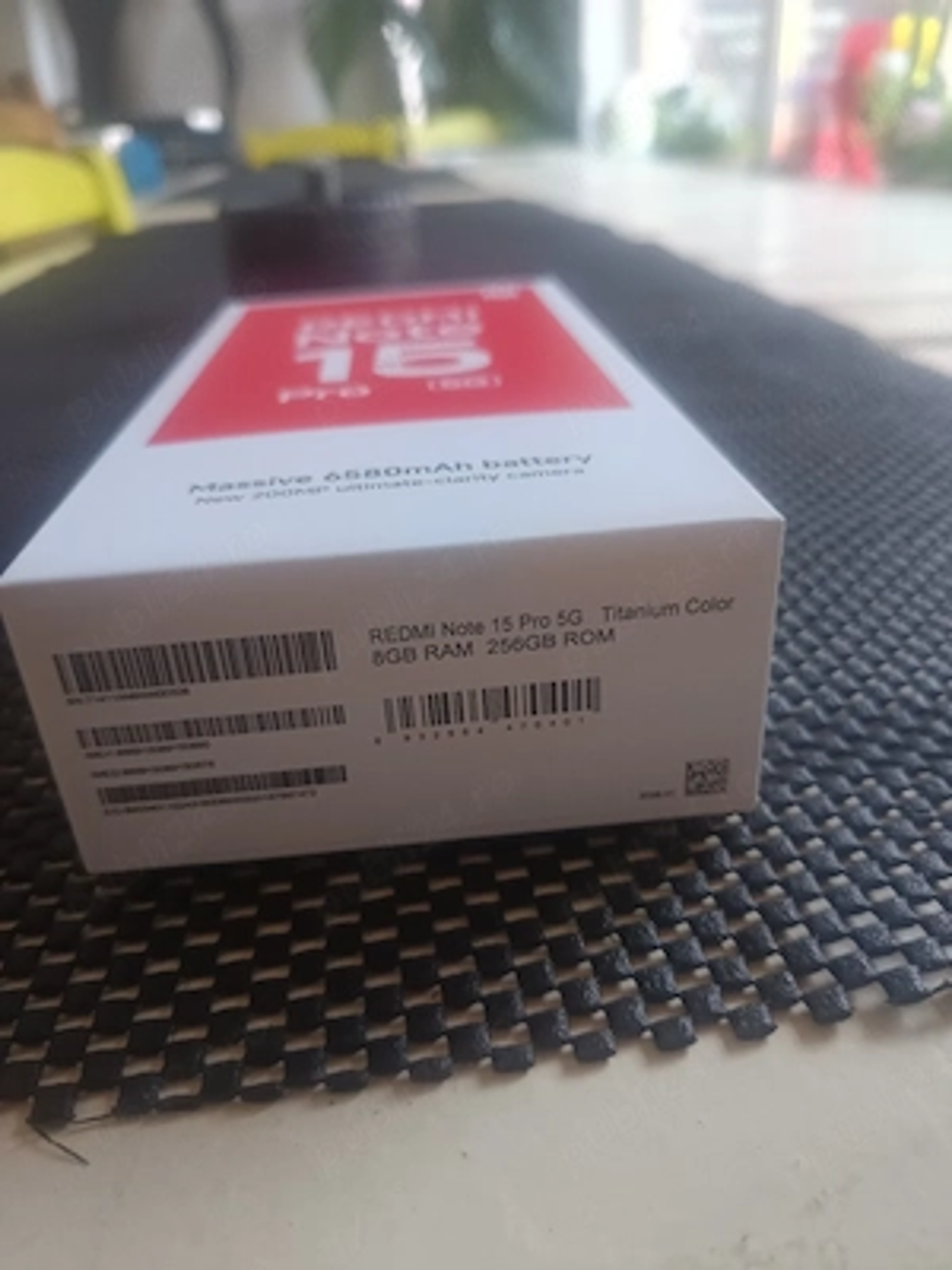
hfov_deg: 56.8
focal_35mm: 24
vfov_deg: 71.6
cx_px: 476
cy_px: 635
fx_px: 880
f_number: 1.7
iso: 440
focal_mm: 5.31
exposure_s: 1/50
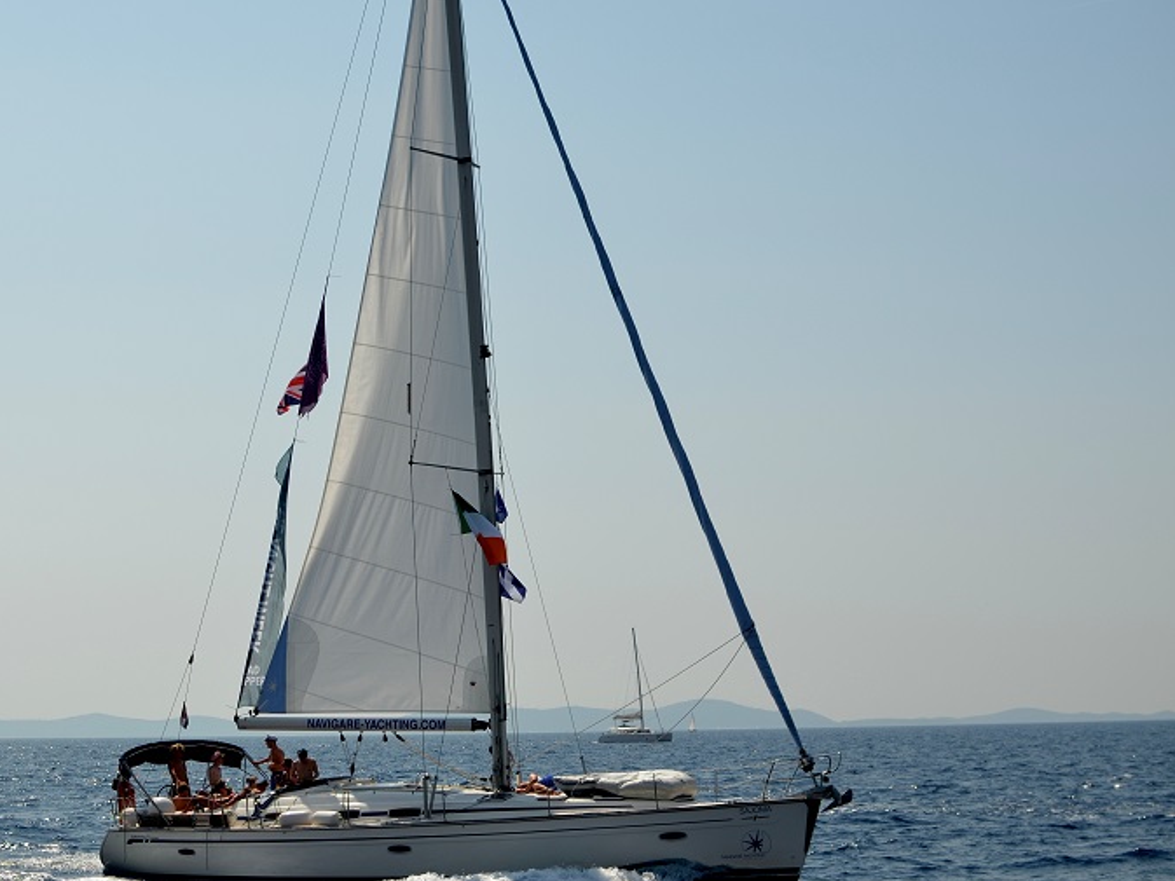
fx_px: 2536
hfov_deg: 25.8
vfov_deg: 19.7
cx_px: 310
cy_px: 367
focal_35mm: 75
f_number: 4
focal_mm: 35
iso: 125
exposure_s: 1/2500
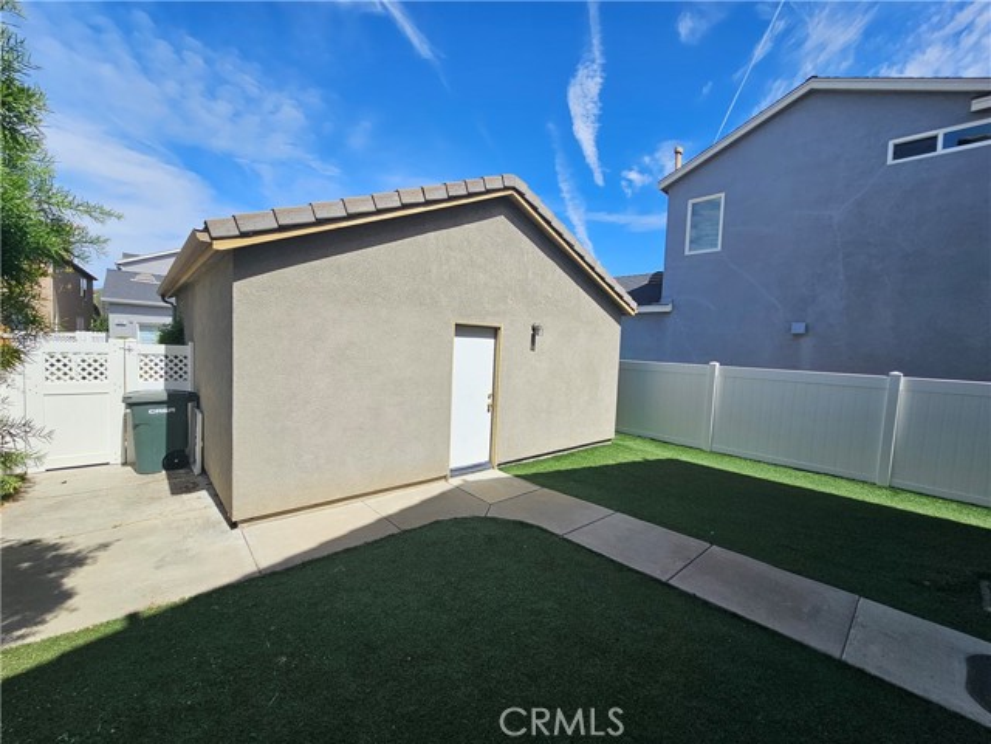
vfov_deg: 89.9
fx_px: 372
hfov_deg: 106.2
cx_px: 496
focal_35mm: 13
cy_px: 372
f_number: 2.2
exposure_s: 1/2593
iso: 50
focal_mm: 2.2
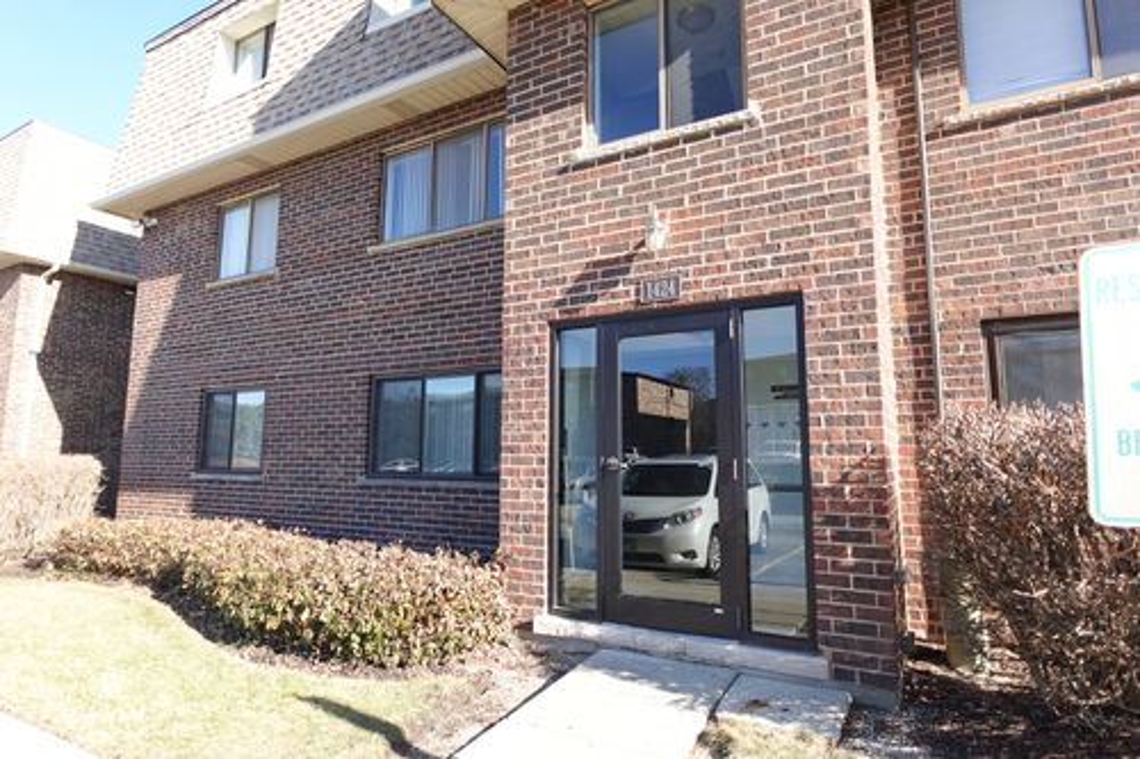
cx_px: 570
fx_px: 633
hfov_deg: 84.0
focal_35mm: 20
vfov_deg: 61.9
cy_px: 380
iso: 125
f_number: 2
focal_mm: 7.6
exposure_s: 1/800
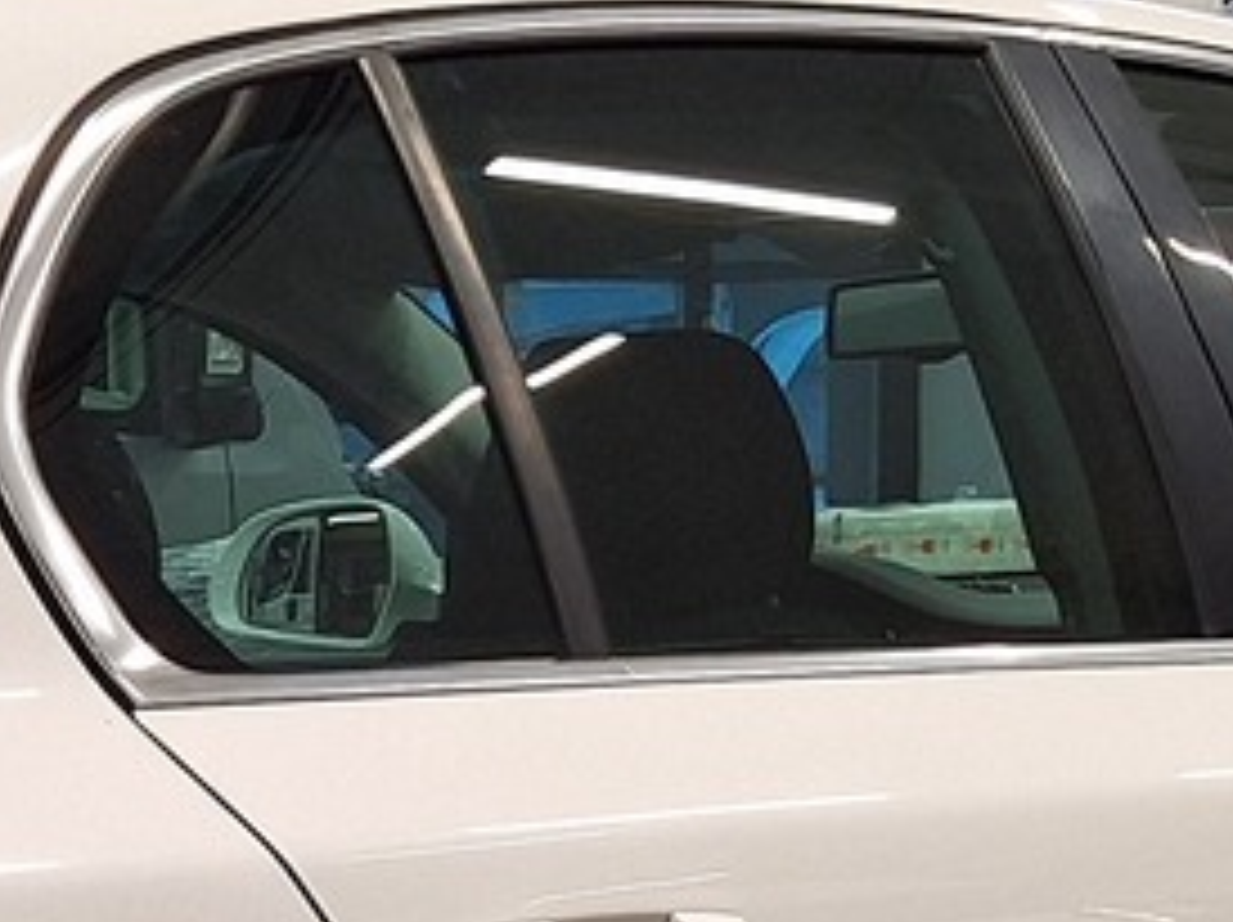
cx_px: -86
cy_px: 1516
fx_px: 4306
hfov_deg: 15.9
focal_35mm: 121
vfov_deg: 11.5
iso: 50
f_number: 1.8
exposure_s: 1/60
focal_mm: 5.54
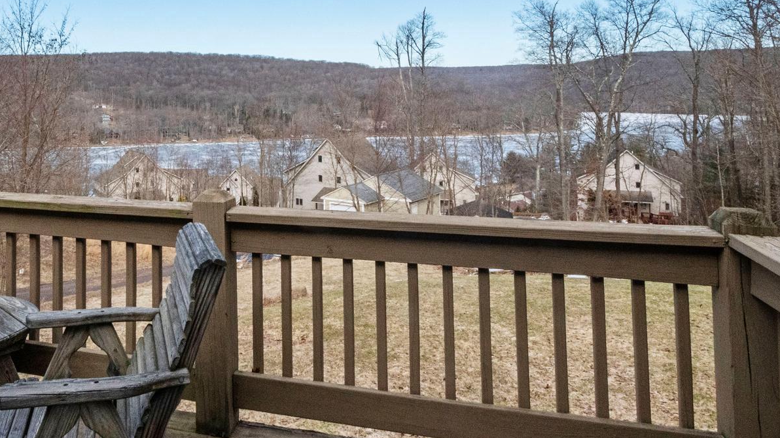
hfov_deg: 65.2
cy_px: 164
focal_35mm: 27
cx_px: 186
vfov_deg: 42.6
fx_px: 558
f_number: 18
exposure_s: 1/320
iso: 800
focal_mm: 10
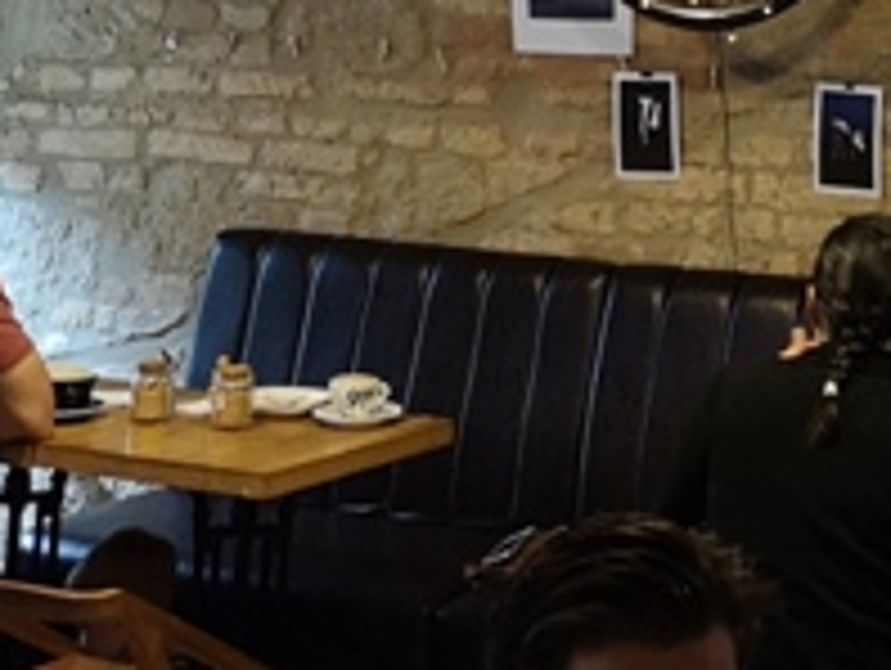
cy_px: -661
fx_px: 2809
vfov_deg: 12.1
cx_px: 868
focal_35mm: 109
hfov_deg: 17.6
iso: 320
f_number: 1.8
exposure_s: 1/25
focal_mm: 3.95
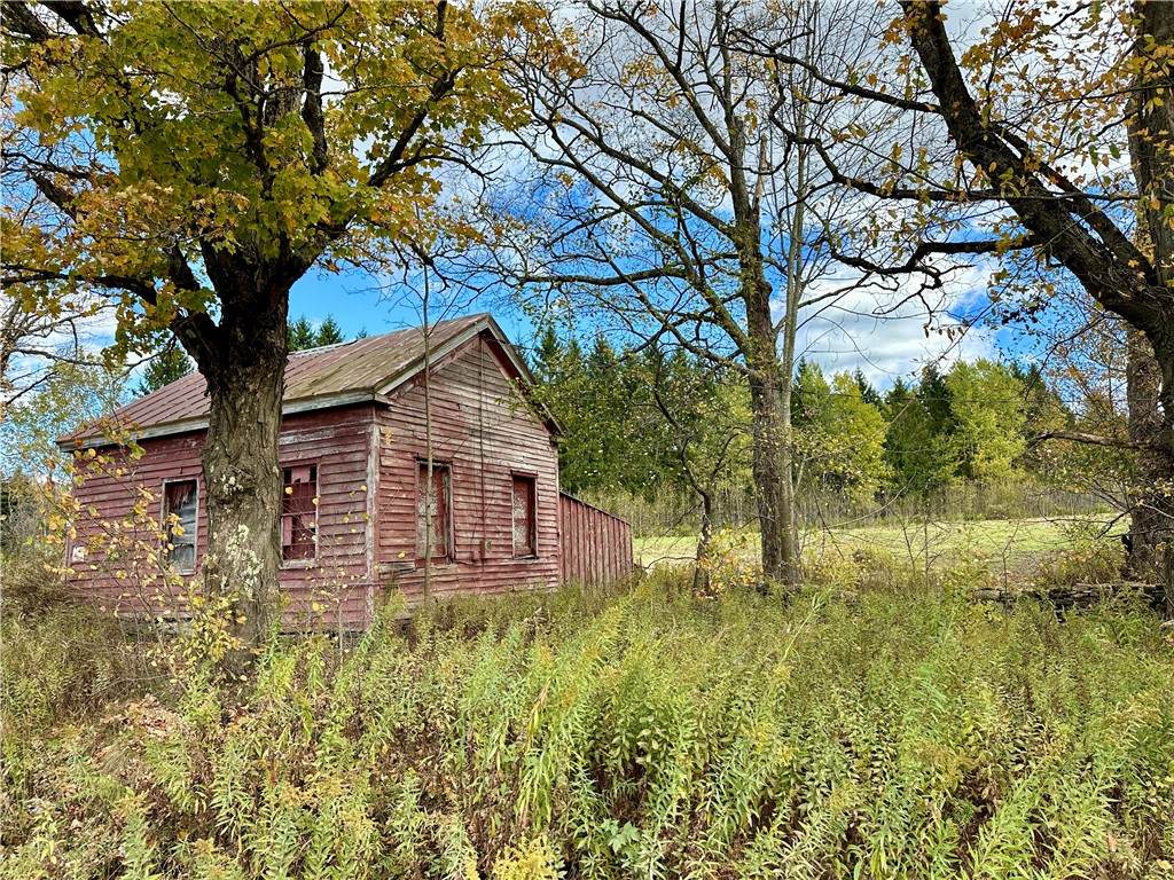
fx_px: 814
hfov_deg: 71.6
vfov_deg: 56.8
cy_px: 440
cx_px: 587
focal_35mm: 24
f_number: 1.78
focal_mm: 6.86
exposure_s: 1/1357
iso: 80
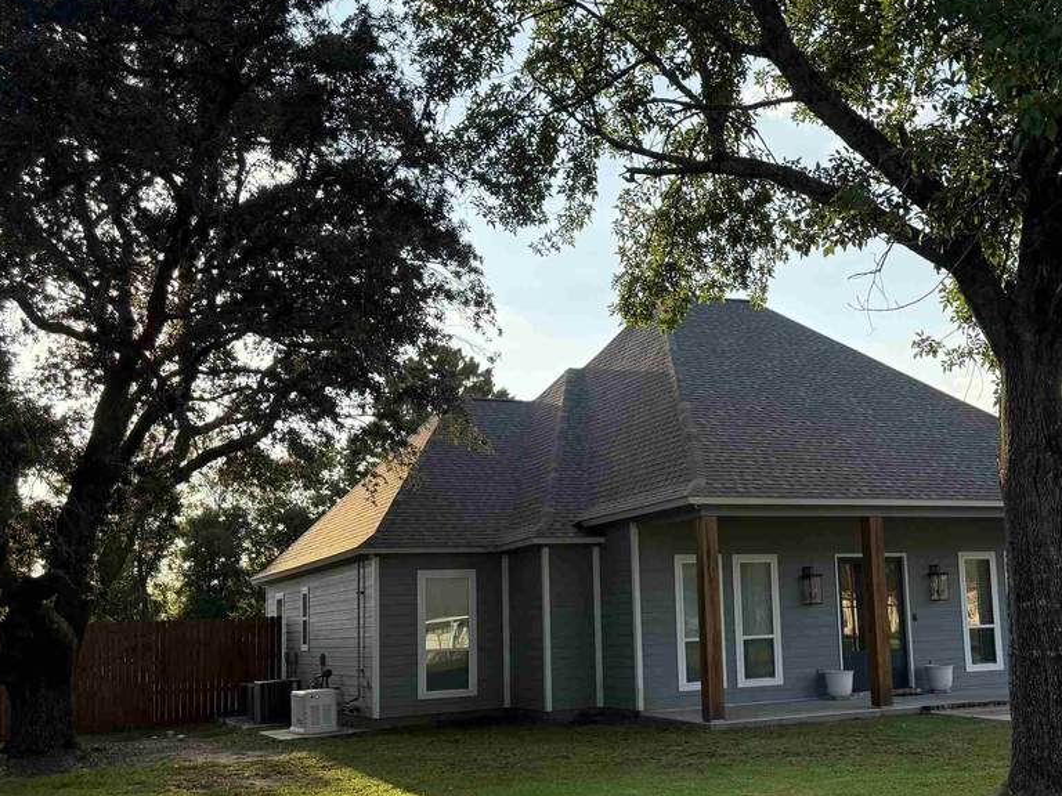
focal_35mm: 40
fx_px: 1227
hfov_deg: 46.1
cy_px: 467
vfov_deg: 35.9
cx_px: 708
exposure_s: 1/2110
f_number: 1.78
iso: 100
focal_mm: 6.76
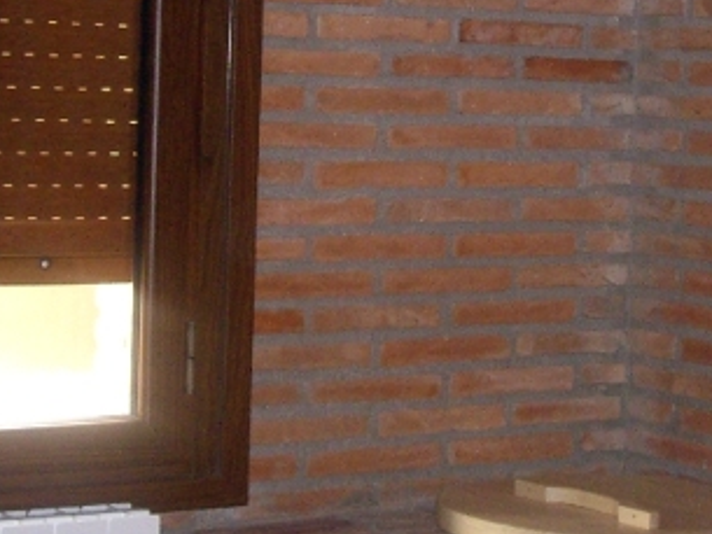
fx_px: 2305
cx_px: 553
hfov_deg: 17.4
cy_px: 62
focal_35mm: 112
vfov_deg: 13.1
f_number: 2.8
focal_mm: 7.9
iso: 400
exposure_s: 1/40
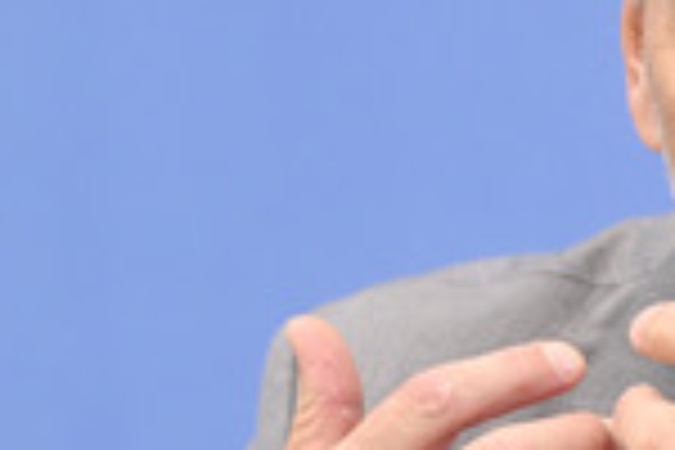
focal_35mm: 406
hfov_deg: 5.1
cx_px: 776
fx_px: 7612
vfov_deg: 3.4
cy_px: 166
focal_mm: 135
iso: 3200
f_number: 5.6
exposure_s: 1/400
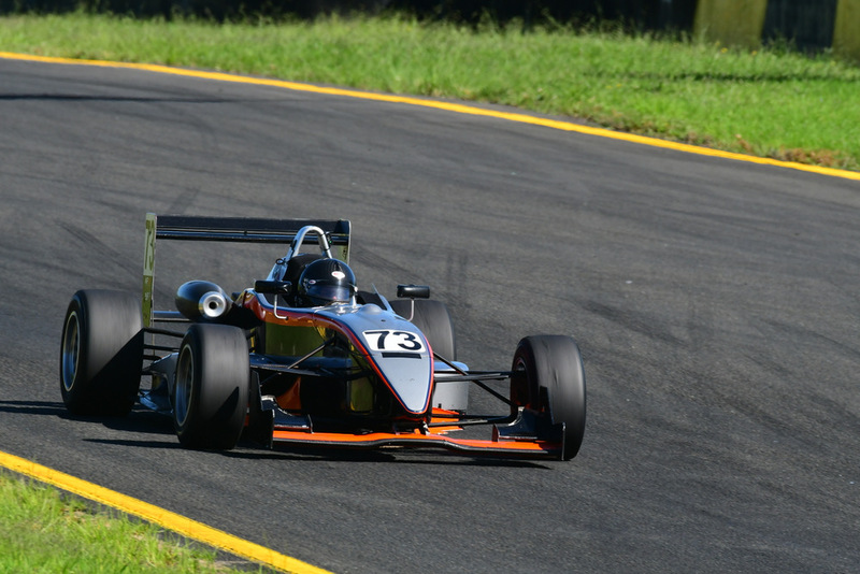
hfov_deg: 2.7
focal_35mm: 750
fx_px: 17922
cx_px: 430
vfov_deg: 1.8
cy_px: 287
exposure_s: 1/640
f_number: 11
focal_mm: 500
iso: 500
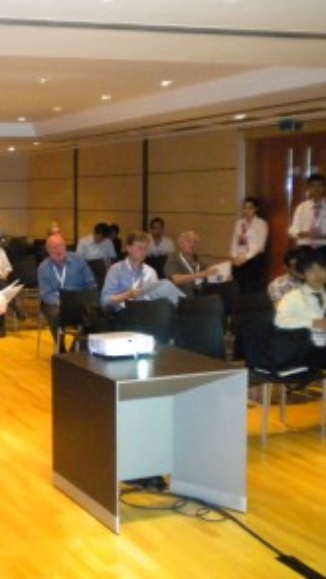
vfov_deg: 39.9
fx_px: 798
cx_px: -30
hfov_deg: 21.9
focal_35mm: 52
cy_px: 285
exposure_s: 1/30
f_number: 3.1
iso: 800
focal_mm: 6.3
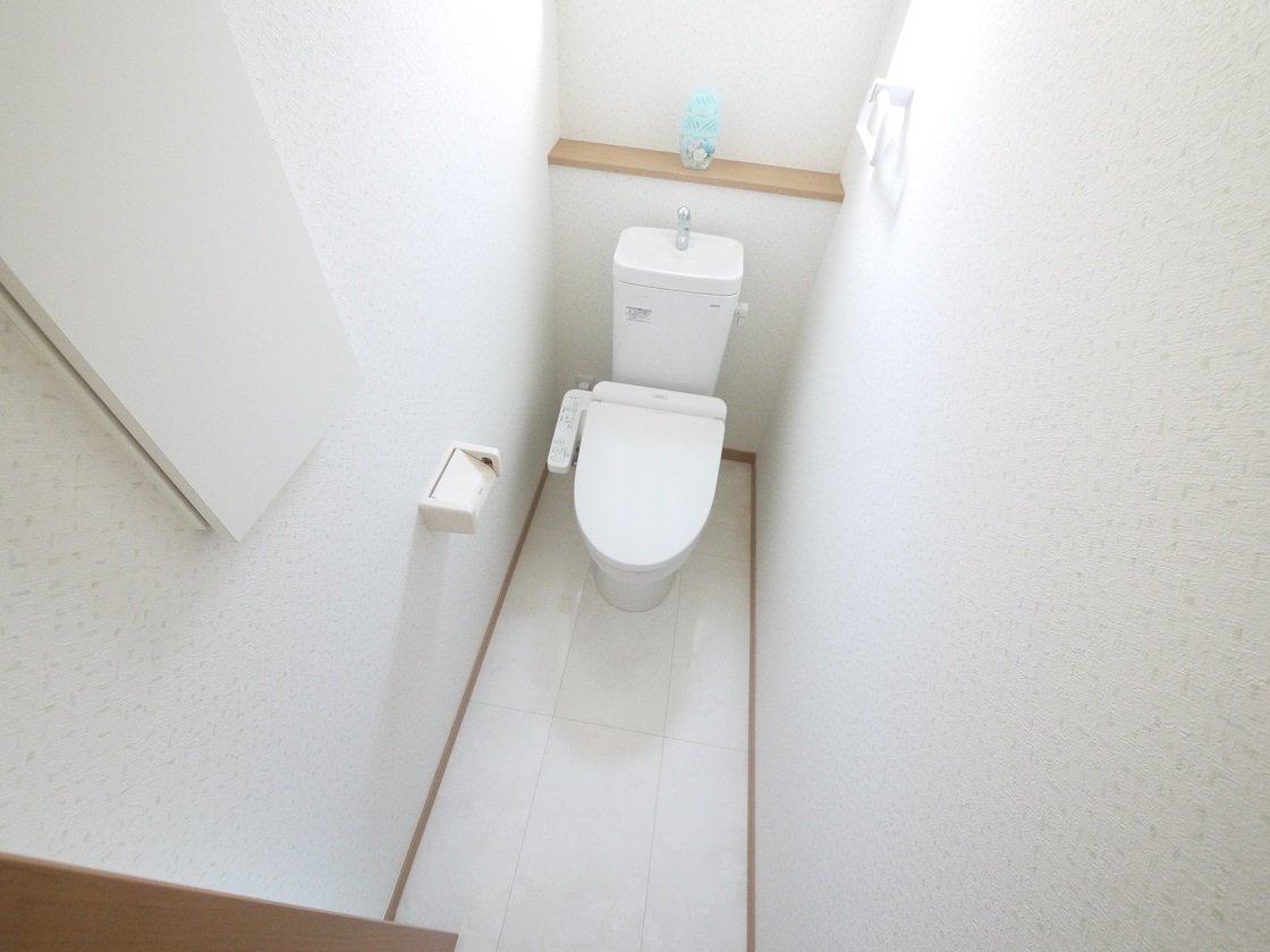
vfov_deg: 85.7
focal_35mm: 14
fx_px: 514
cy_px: 476
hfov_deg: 102.1
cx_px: 635
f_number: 4
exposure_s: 1/20
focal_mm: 7
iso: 1600
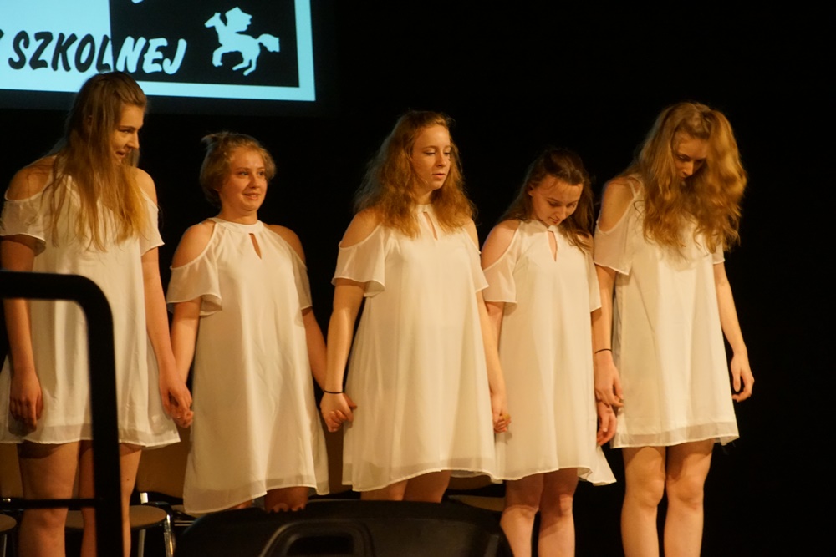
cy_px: 278
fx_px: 3832
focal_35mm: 165
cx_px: 418
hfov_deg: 12.5
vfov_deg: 8.3
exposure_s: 1/50
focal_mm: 110
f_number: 5.6
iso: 3200
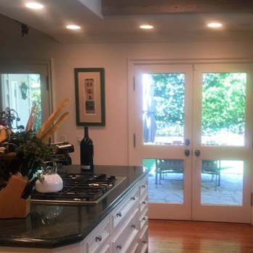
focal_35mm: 47
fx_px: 389
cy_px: 163
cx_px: 157
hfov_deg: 35.9
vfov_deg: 35.8
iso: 32
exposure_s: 1/40
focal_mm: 4.15
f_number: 2.2
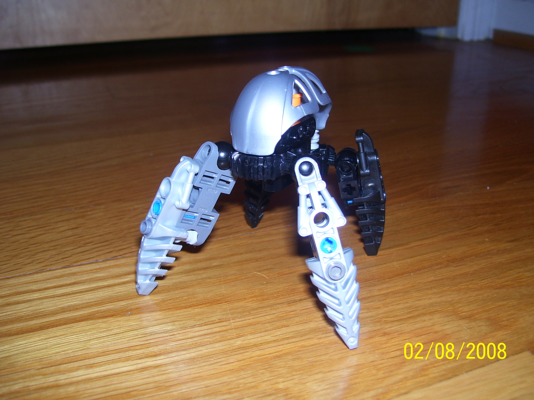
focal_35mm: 37
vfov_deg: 38.7
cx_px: 267
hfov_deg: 50.1
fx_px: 571
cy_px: 200
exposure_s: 1/60
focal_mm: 6
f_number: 2.7
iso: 80
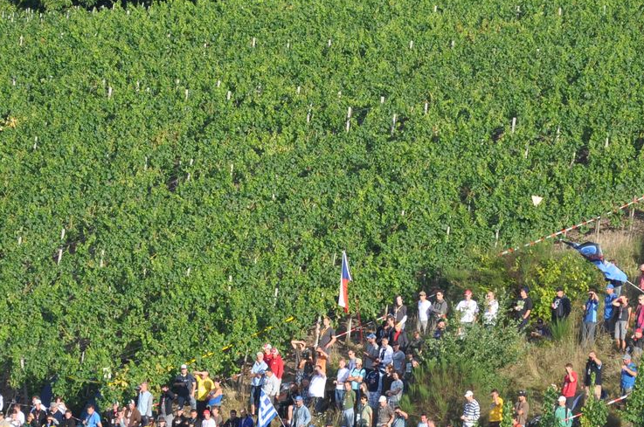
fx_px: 6110
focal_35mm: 342
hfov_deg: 6.0
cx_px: 335
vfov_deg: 4.0
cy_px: 343
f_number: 5.6
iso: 250
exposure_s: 1/500
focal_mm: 105
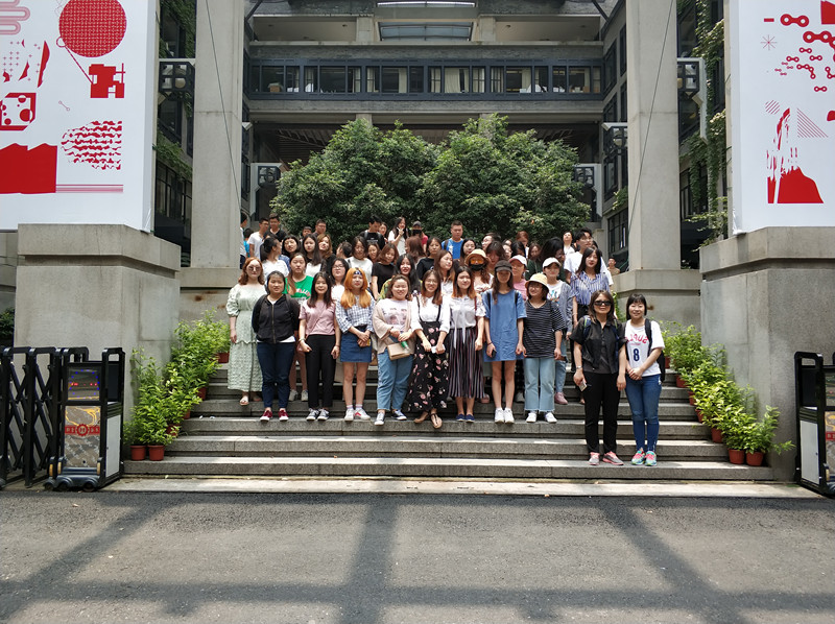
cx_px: 418
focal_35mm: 27
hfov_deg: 65.4
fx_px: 651
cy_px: 312
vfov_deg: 51.3
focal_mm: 3.82
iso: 109
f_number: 1.8
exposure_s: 1/441
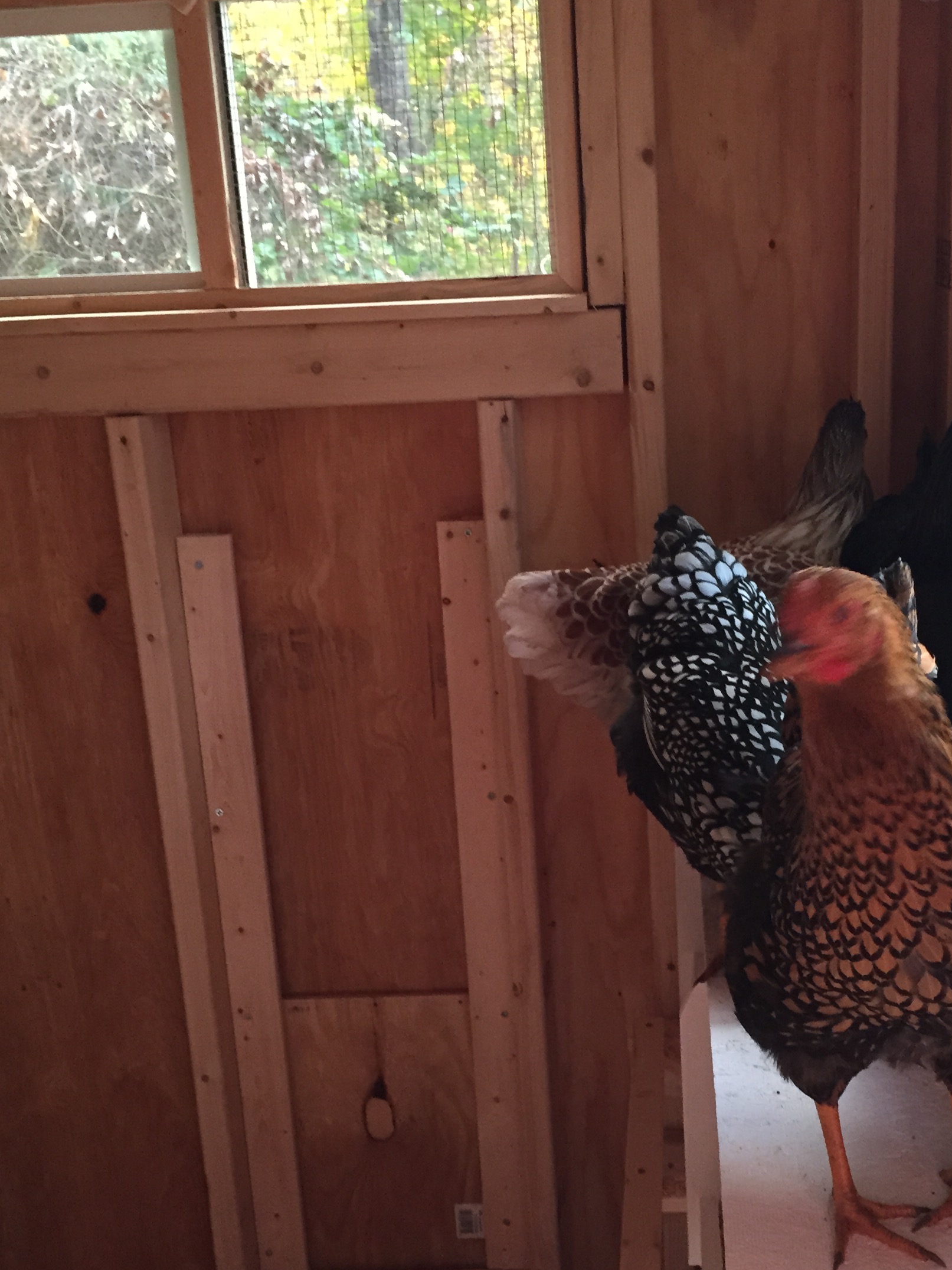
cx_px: 581
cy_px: 745
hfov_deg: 32.8
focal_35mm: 44
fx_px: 1614
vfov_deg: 42.8
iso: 250
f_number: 2.2
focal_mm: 4.15
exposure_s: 1/17
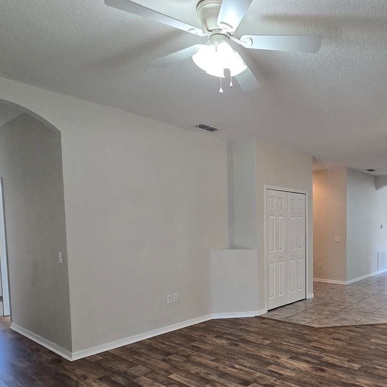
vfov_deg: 63.7
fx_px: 304
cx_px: 299
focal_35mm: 24
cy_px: 251
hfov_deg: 60.8
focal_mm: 2.2
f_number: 2.2
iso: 160
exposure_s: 1/60
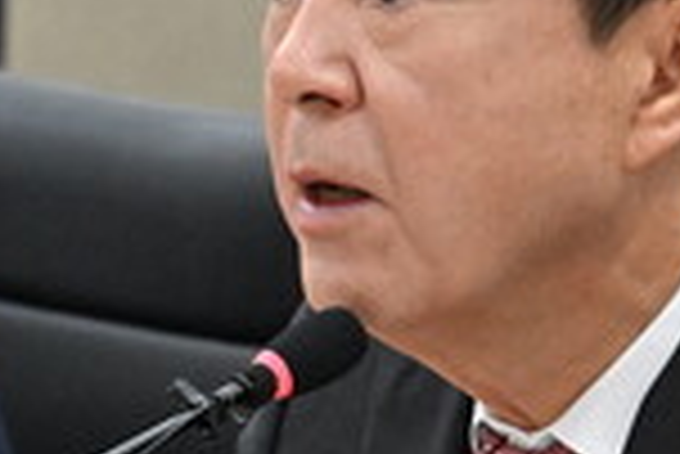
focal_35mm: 913
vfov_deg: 1.5
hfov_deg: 2.3
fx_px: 17262
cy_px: 247
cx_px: -212
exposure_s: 1/200
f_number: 9
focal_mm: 230
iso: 6400
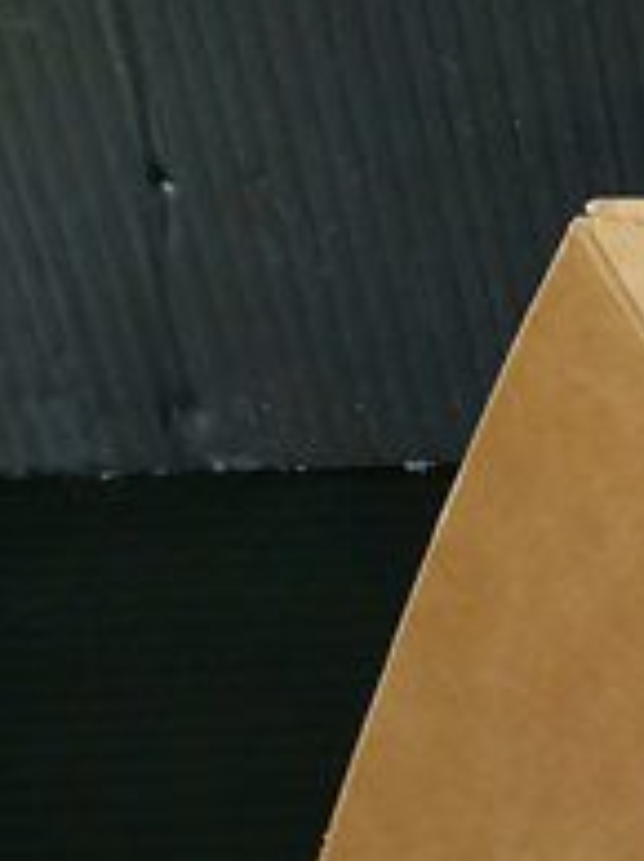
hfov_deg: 13.3
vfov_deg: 19.4
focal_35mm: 99
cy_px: 830
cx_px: 1186
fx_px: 2461
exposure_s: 1/33
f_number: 1.8
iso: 160
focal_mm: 5.23
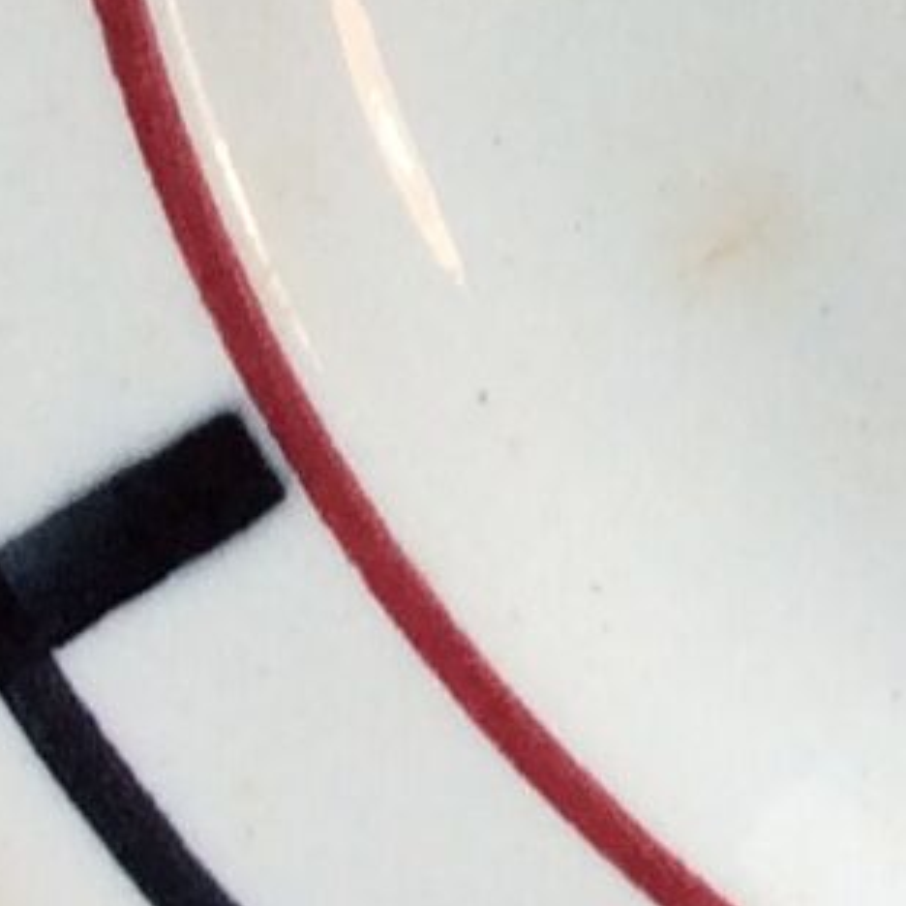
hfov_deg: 7.1
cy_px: -645
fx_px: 6959
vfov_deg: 7.3
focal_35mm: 235
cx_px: 1978
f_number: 2.4
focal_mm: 3.3
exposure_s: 1/100
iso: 40
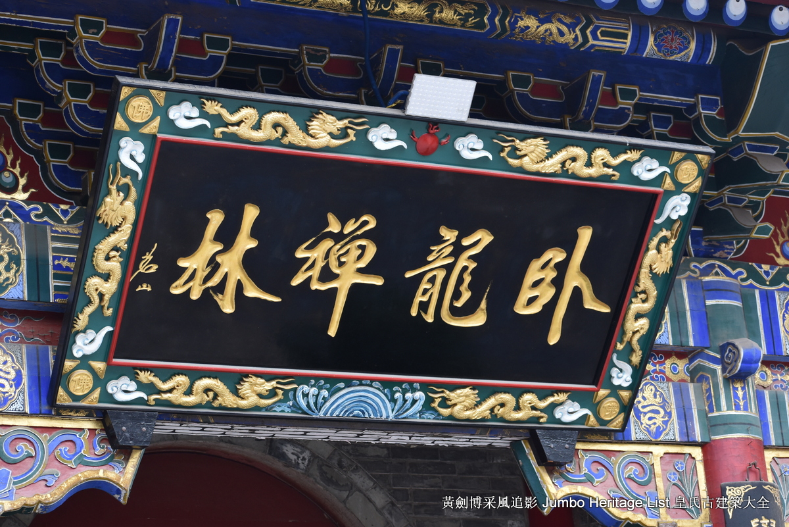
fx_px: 2302
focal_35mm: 105
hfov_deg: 19.4
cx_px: 394
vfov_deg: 13.1
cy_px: 264
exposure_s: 1/250
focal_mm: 70
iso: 320
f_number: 5.6
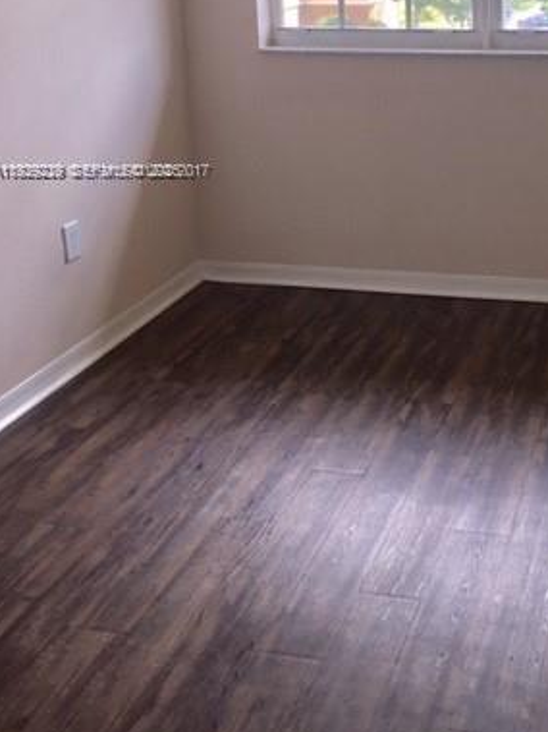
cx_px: 452
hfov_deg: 28.9
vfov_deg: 37.8
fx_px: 1035
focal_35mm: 49
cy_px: 172
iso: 32
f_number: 2.2
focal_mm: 4.15
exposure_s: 1/132
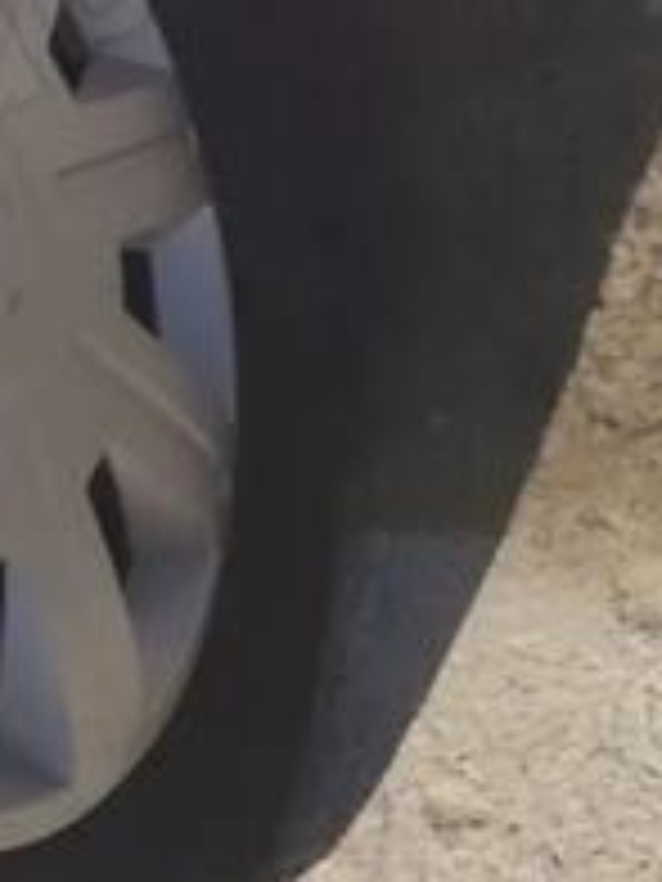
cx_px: -1329
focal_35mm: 163
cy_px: -1040
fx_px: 4156
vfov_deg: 10.8
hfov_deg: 7.9
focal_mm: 5.25
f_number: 1.75
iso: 100
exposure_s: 1/997
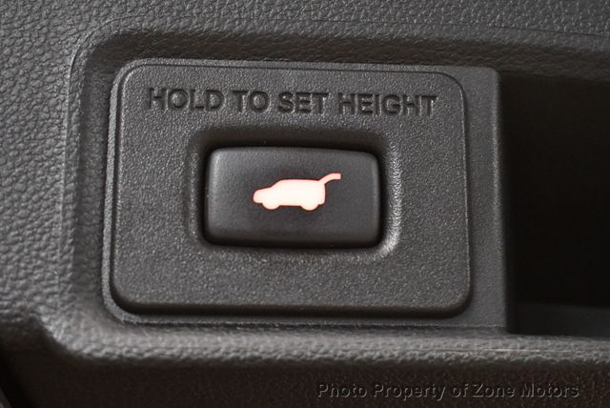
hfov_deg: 25.3
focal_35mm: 80
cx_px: 305
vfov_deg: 17.1
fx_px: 1357
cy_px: 204
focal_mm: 40
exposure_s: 1/60
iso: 4500
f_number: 4.8
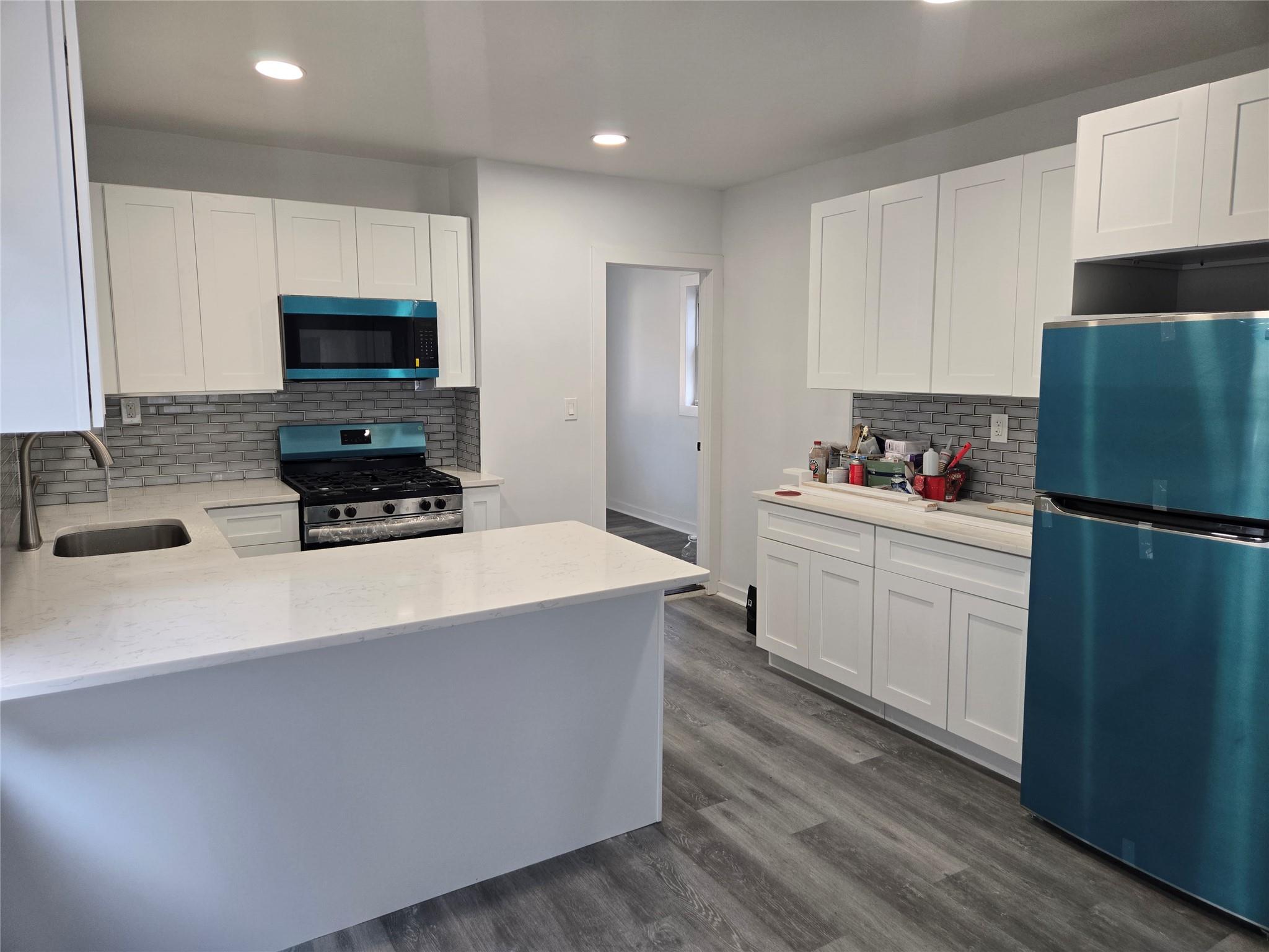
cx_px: 634
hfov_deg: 73.9
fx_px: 843
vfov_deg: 58.9
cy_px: 476
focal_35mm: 23
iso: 125
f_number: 1.8
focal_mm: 5.4
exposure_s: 1/120
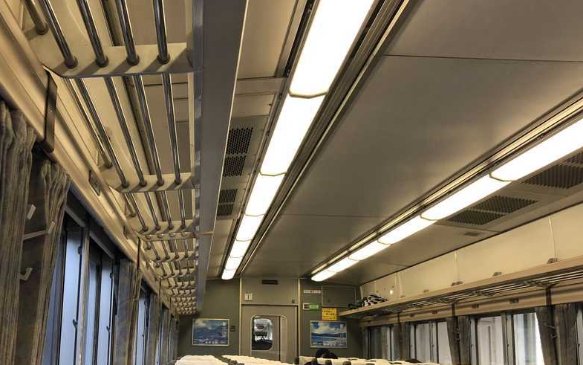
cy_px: 227
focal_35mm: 47
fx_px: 747
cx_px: 233
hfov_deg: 42.4
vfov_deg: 27.3
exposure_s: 1/30
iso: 32
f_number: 1.8
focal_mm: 3.99
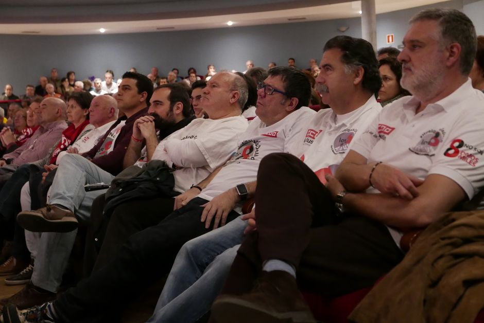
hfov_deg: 34.5
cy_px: 162
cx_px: 242
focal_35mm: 58
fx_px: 780
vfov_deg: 23.4
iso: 3200
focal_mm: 26.3
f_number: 2.8
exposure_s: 1/25
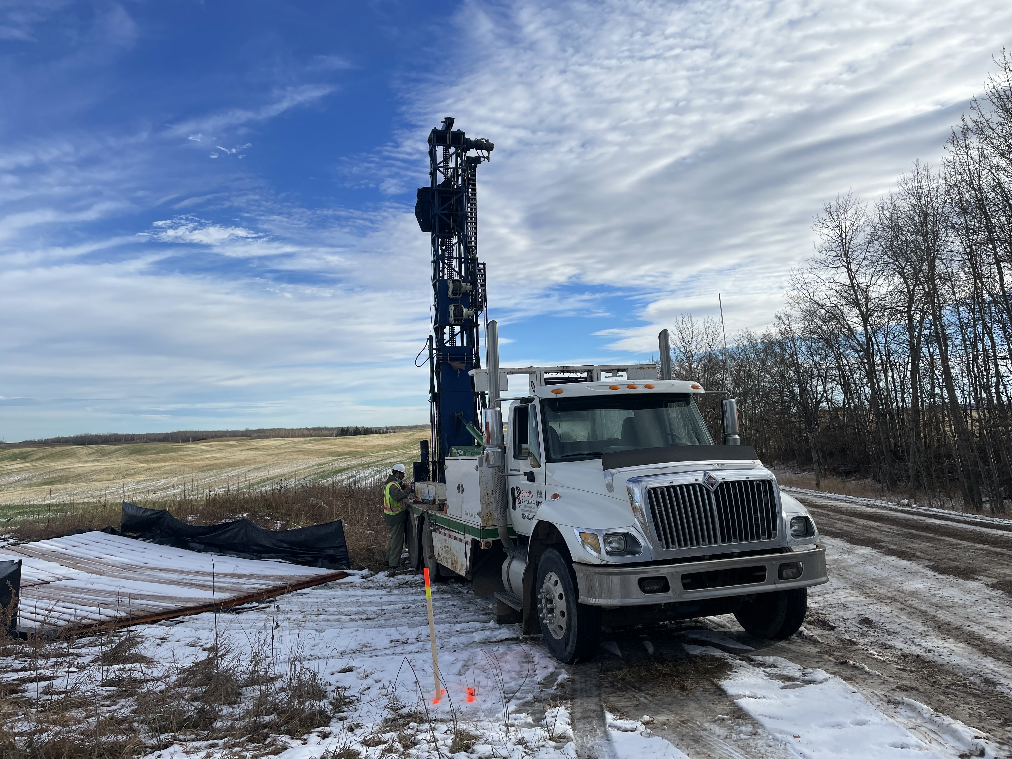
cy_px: 380
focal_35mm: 26
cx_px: 506
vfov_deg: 53.1
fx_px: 760
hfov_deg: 67.3
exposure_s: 1/3861
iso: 32
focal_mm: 4.2
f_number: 1.6
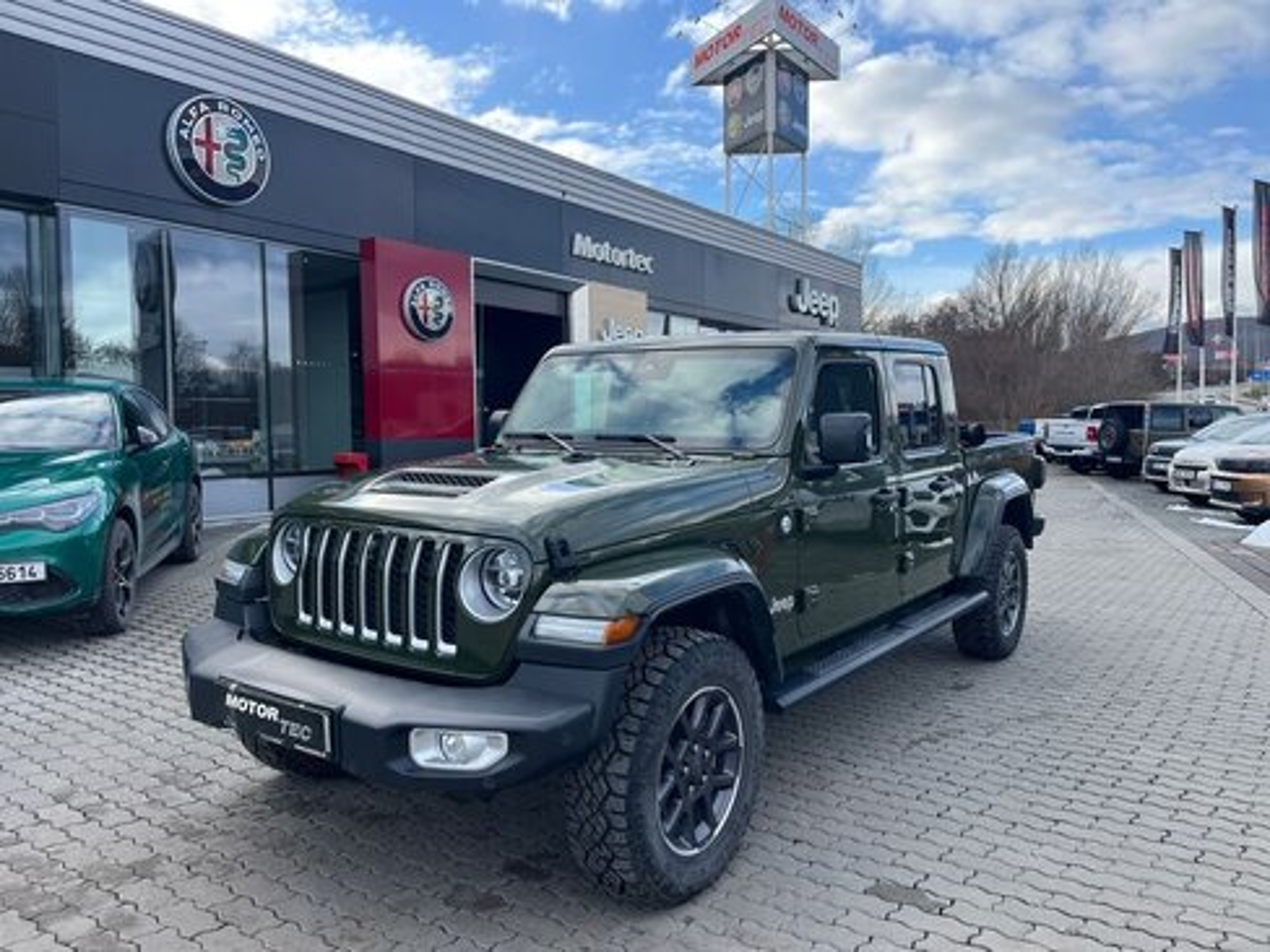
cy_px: 476
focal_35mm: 26
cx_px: 635
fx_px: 954
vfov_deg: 53.1
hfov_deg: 67.3
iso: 50
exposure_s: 1/858
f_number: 1.6
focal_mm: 5.1
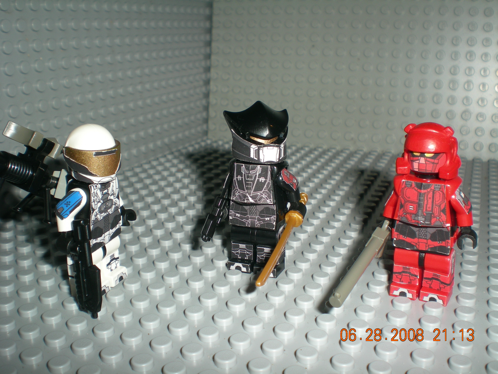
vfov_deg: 37.7
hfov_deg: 49.0
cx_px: 249
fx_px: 547
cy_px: 187
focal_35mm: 38
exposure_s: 1/60
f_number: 4.6
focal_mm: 6.3
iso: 50
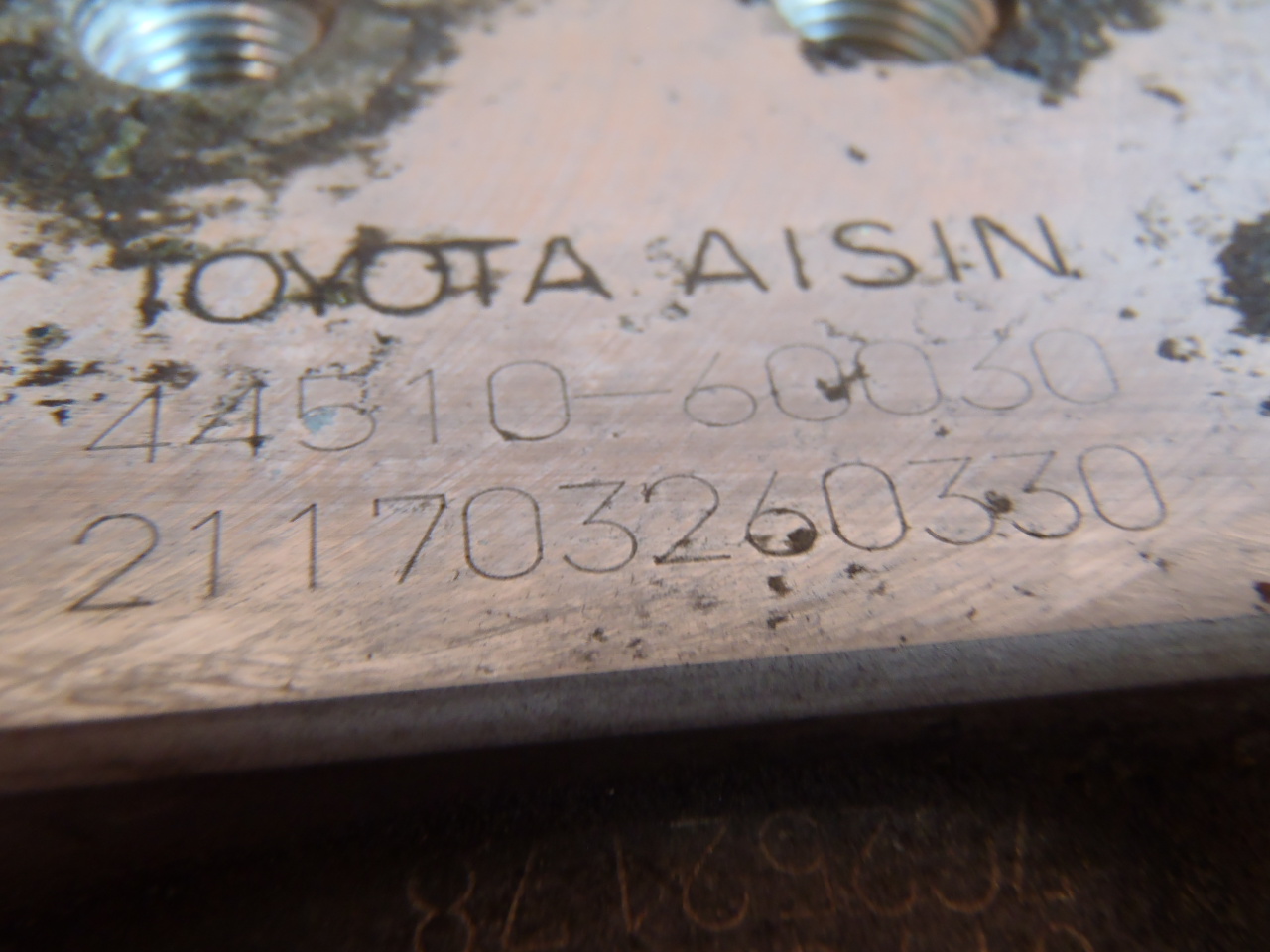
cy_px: 476
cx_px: 635
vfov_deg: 38.7
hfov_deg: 50.1
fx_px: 1357
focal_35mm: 37
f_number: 4.7
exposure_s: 1/20
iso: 200
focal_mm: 6.64
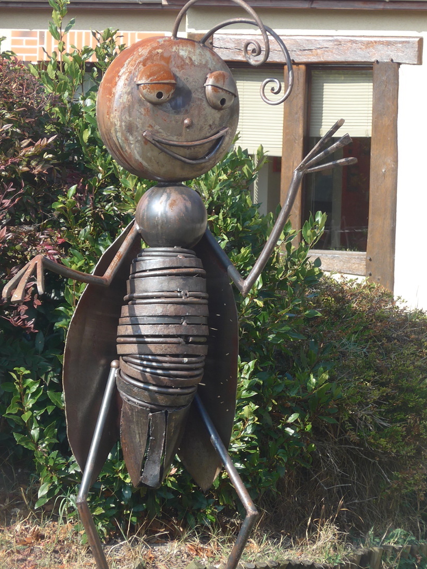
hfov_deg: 7.2
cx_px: 206
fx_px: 3387
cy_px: 330
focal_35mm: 206
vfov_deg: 9.6
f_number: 5.5
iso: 80
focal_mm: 28.9
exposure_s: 1/160
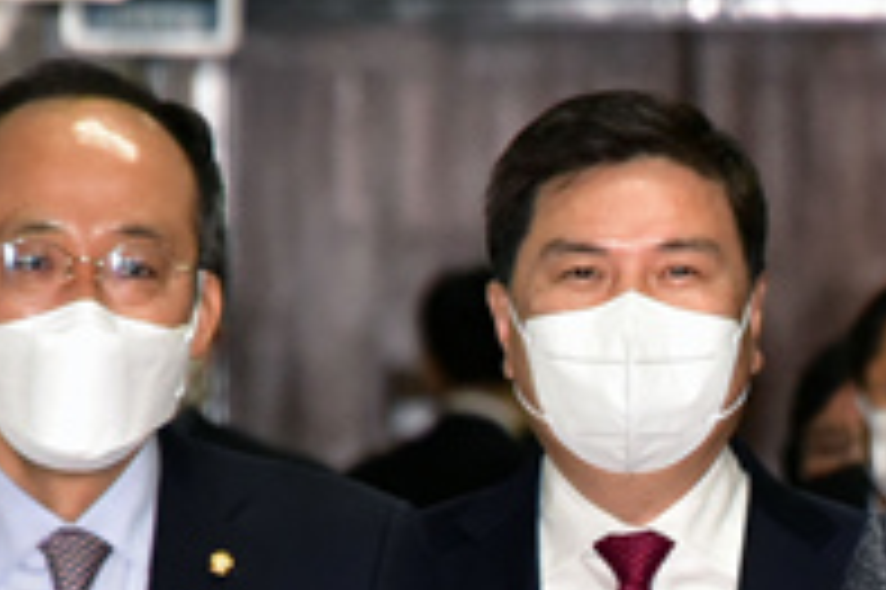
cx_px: 864
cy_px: 799
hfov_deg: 2.1
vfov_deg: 1.4
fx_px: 23975
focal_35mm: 975
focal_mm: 300
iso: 4000
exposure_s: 1/160
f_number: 7.1
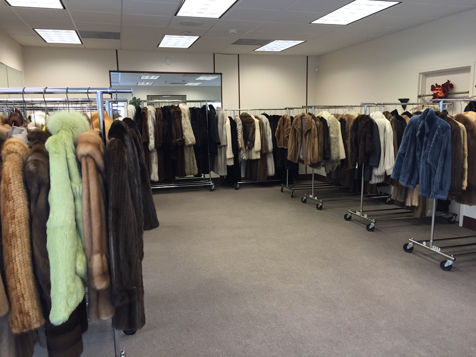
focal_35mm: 29
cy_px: 178
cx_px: 238
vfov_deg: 48.2
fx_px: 399
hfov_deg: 61.7
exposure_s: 1/30
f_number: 2.2
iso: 50
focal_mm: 4.15
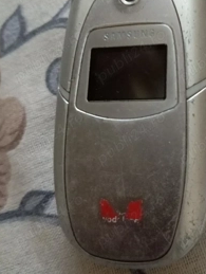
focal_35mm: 43
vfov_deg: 42.4
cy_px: 68
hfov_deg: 33.1
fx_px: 340
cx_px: 152
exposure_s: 1/16.7
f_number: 1.8
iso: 1868
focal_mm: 4.22
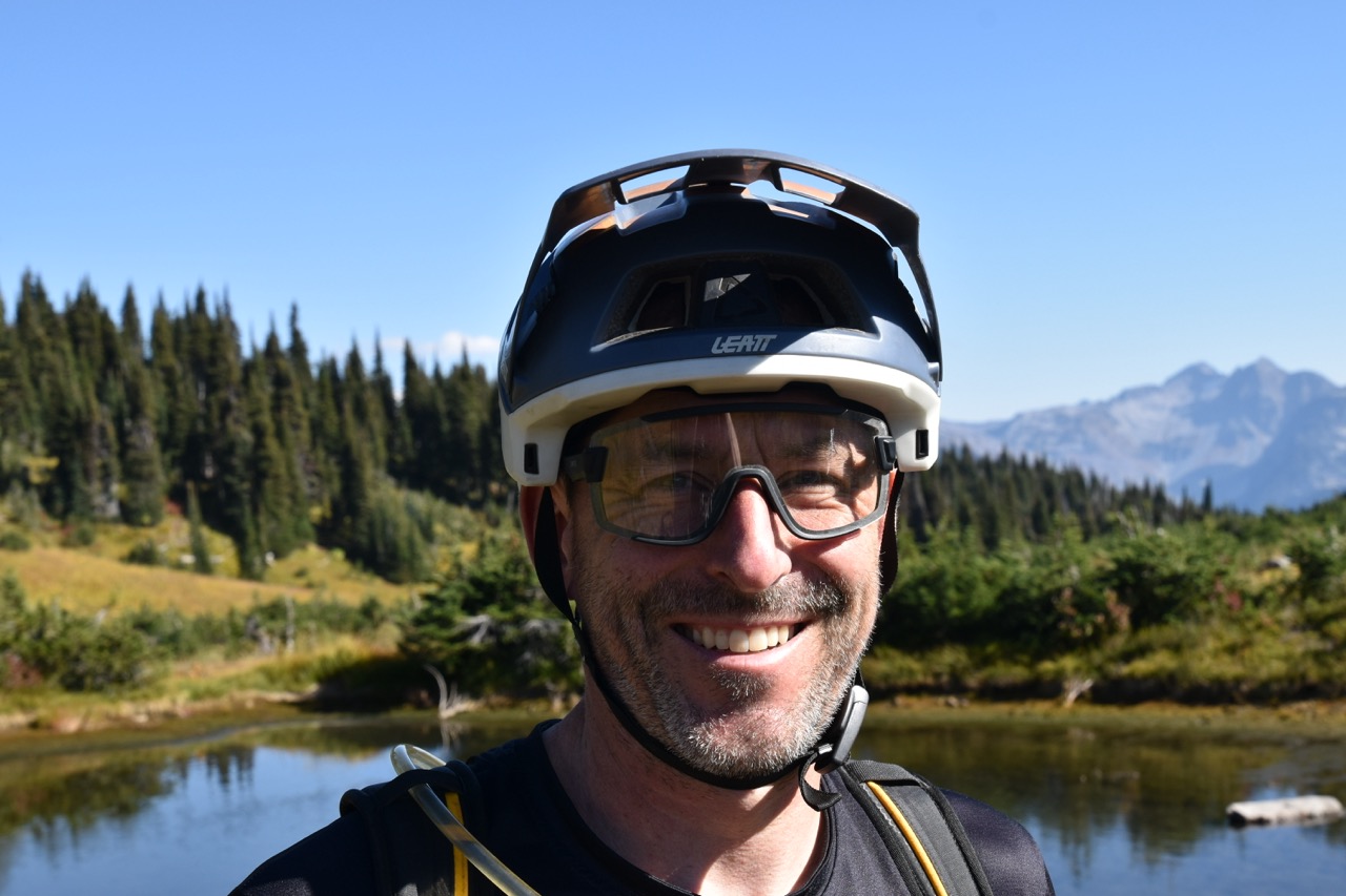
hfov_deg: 37.9
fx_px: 1963
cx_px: 673
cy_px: 448
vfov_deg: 25.7
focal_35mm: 52
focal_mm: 35
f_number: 9
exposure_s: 1/320
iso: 200
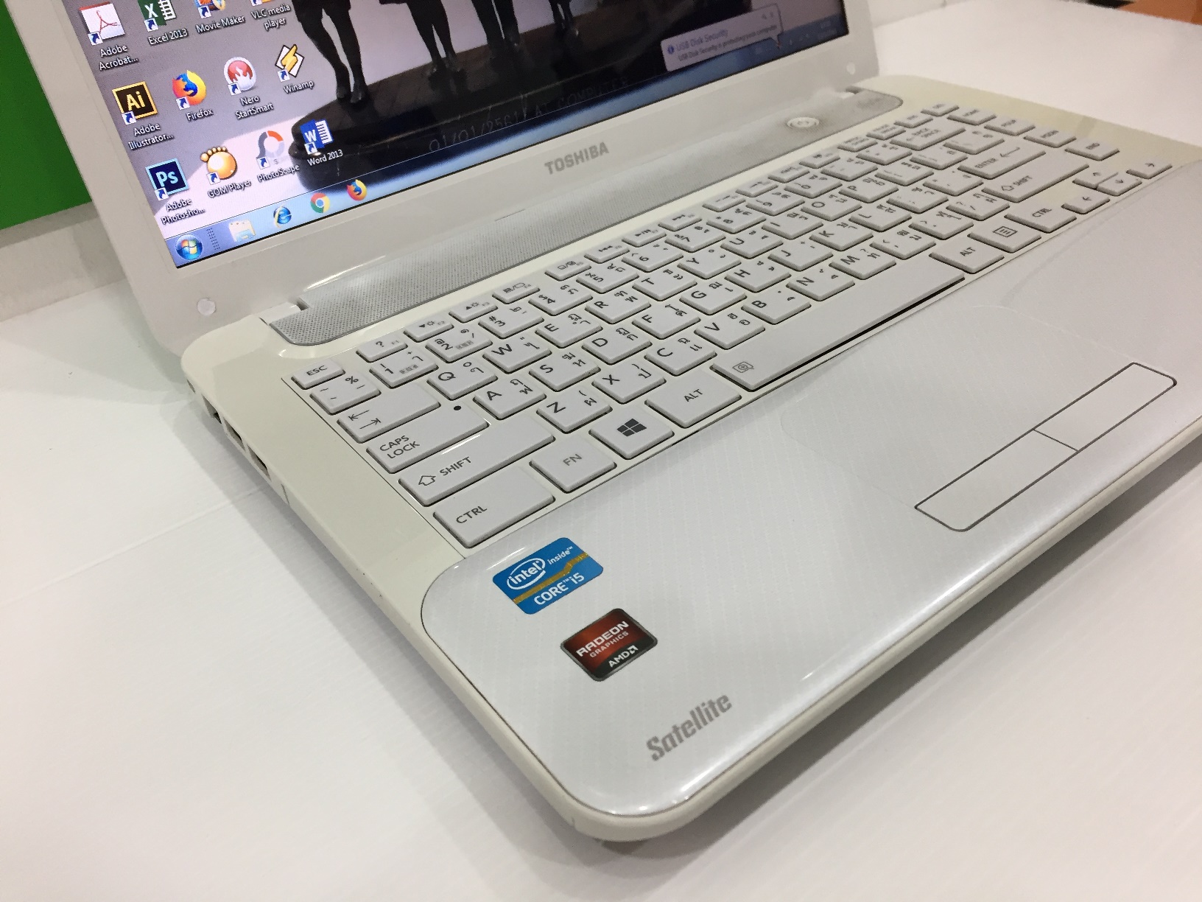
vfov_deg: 48.2
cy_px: 451
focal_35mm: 29
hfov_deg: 61.7
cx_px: 601
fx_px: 1007
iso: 50
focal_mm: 4.15
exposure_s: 1/33
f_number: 2.2
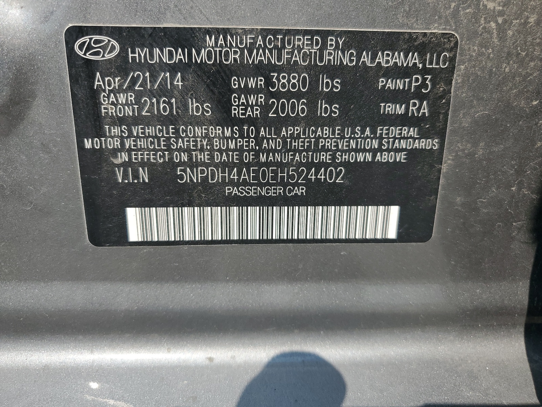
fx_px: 407
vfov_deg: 53.1
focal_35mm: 26
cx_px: 271
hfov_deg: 67.3
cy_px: 204
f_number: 1.5
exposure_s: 1/2000
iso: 50
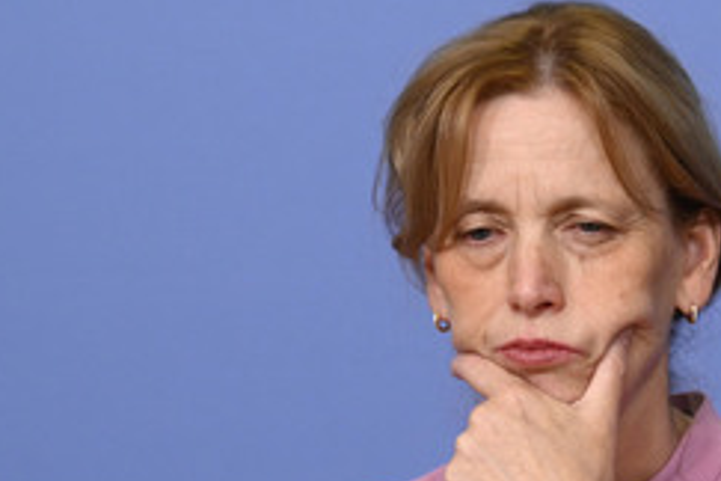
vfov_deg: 4.0
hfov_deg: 6.0
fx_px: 6869
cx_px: 580
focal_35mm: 343
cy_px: 371
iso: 4000
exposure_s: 1/800
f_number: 5.6
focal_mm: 185
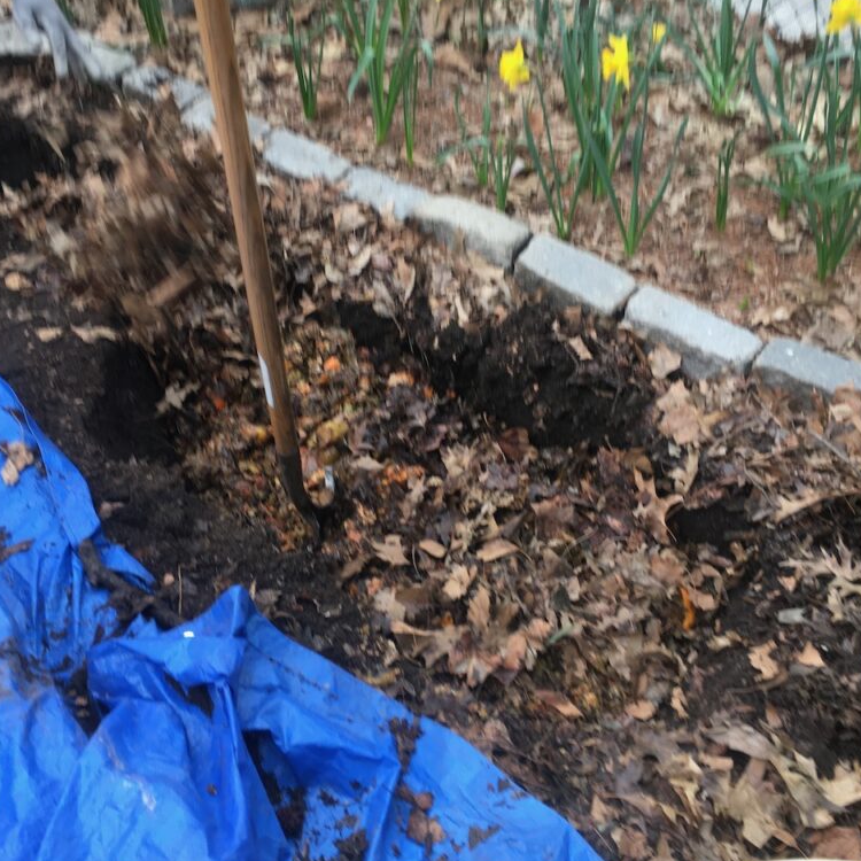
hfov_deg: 47.2
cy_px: 434
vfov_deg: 47.2
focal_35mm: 35
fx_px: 985
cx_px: 413
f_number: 2.2
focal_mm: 4.15
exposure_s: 1/120
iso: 32
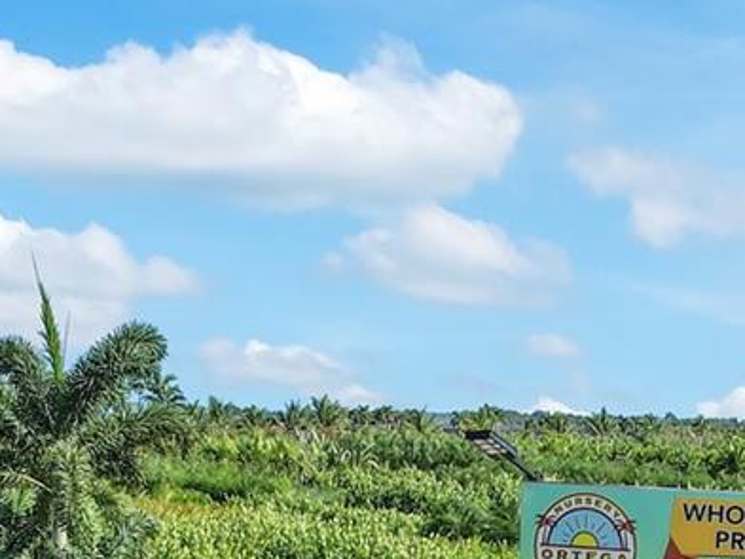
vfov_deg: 15.9
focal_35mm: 86
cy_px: 820
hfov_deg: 22.7
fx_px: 1851
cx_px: 442
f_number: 2.8
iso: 100
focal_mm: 8.38
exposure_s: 1/2000
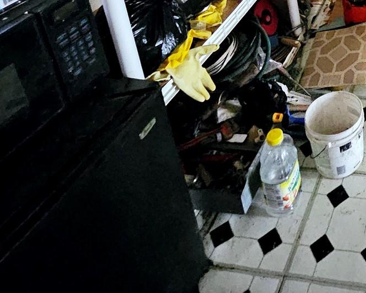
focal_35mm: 39
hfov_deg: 37.1
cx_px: 427
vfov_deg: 28.3
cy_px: -123
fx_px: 423
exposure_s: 1/24
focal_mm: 1.7
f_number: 2.2
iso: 800
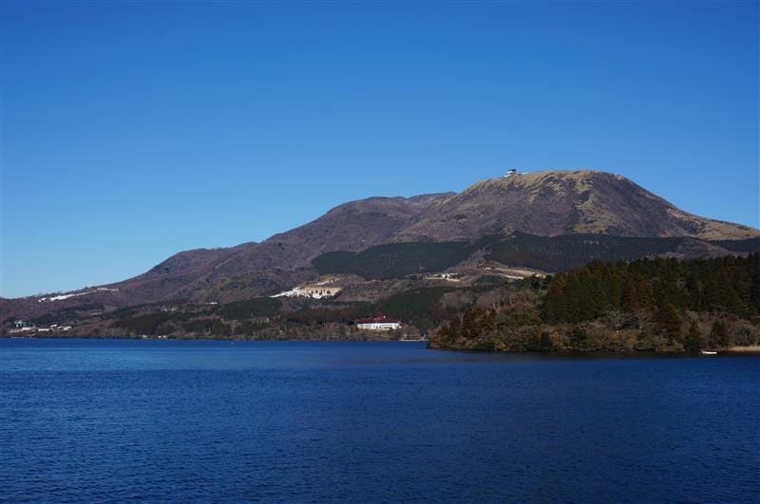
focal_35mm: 45
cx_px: 380
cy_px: 252
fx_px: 949
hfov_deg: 43.7
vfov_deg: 29.8
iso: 100
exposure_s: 1/160
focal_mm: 30
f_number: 13
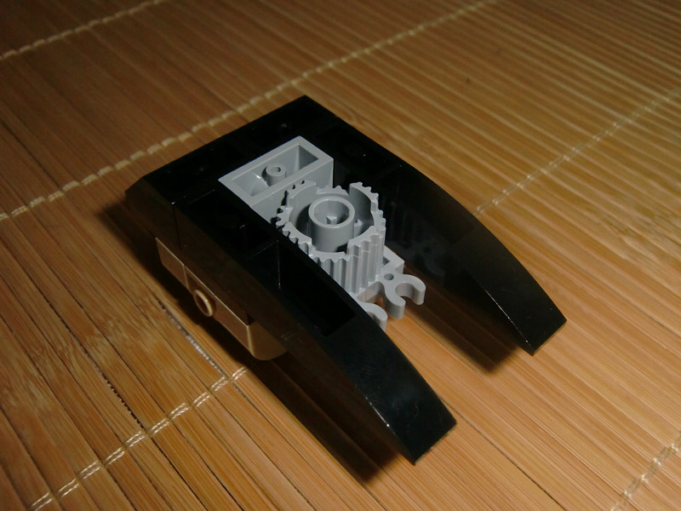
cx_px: 340
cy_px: 256
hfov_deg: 54.0
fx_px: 669
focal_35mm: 34
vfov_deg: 41.8
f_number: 8.4
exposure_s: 1/30
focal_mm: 6.1
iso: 400
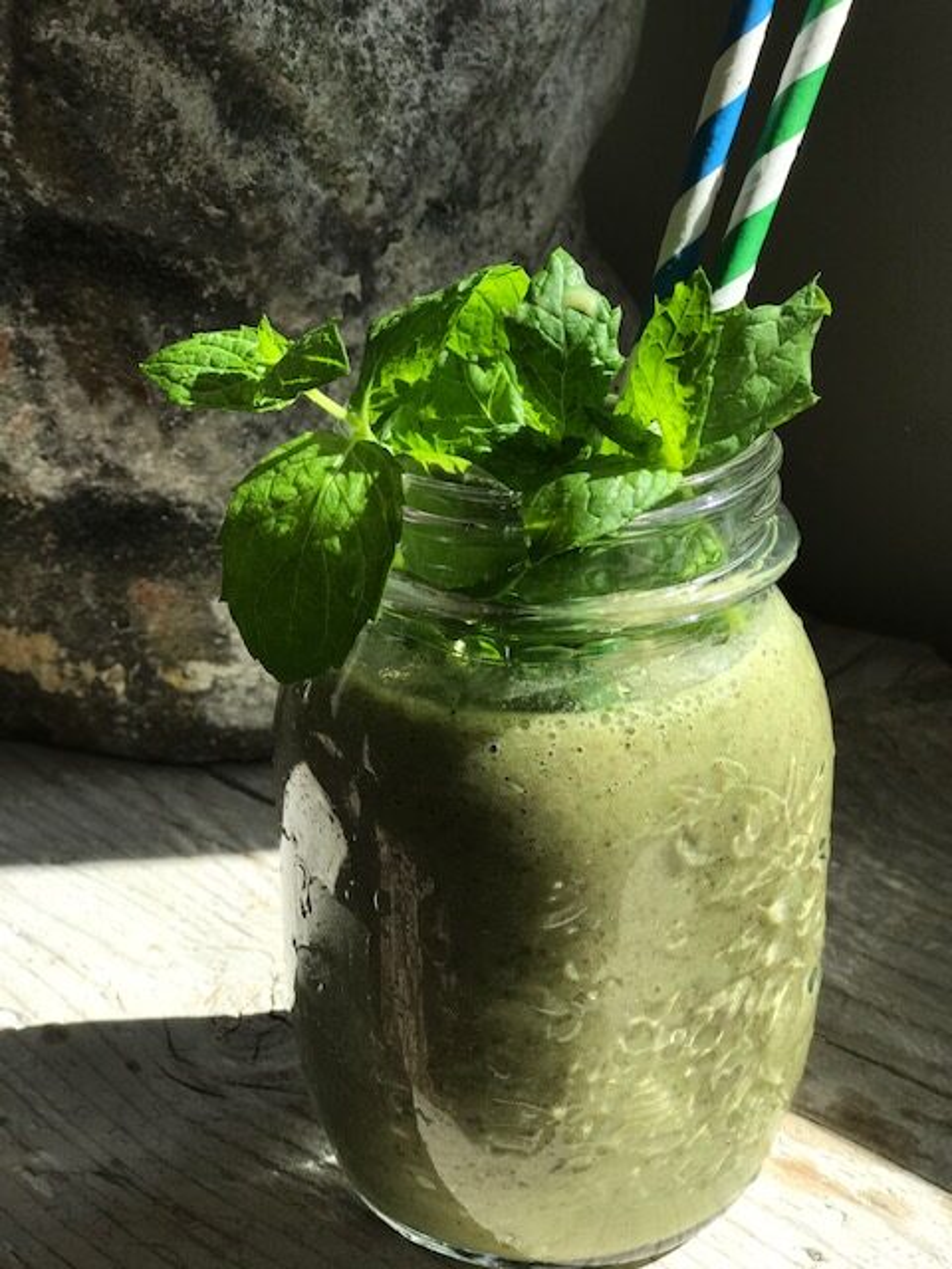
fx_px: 2090
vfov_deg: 33.8
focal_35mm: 57
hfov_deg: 25.7
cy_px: 634
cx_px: 476
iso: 20
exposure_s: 1/346
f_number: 2.8
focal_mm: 6.6
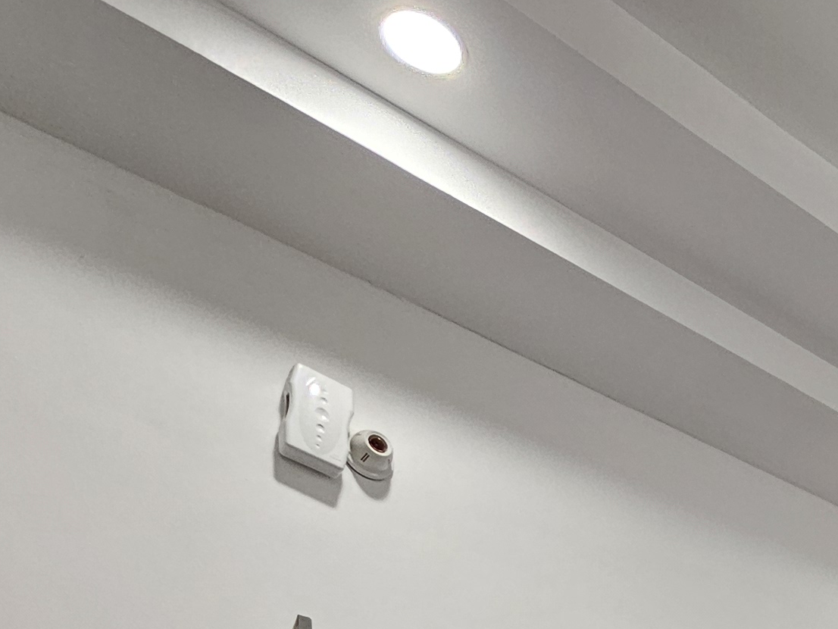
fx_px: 1138
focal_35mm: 47
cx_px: 1152
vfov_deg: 21.5
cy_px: 1102
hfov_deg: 29.9
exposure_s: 1/50
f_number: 2.2
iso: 100
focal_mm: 2.2
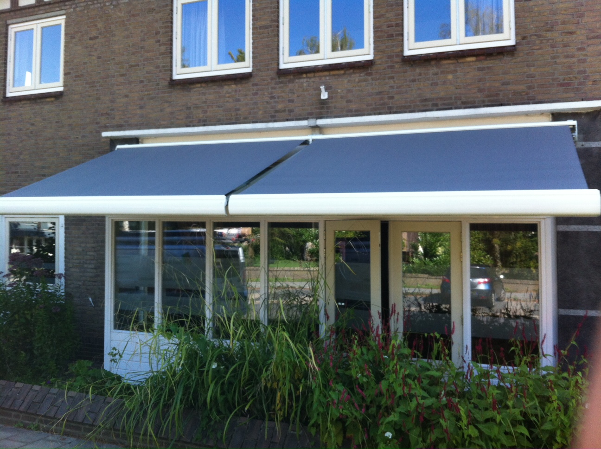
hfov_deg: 52.7
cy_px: 224
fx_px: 607
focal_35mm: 35
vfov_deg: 40.6
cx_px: 300
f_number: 2.8
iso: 80
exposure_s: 1/214
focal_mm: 3.85
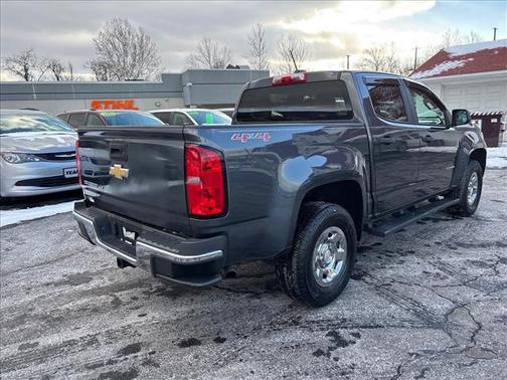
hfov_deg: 67.3
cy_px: 190
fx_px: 381
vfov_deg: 53.1
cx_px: 254
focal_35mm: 26
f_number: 1.6
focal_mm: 5.96
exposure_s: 1/425
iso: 50
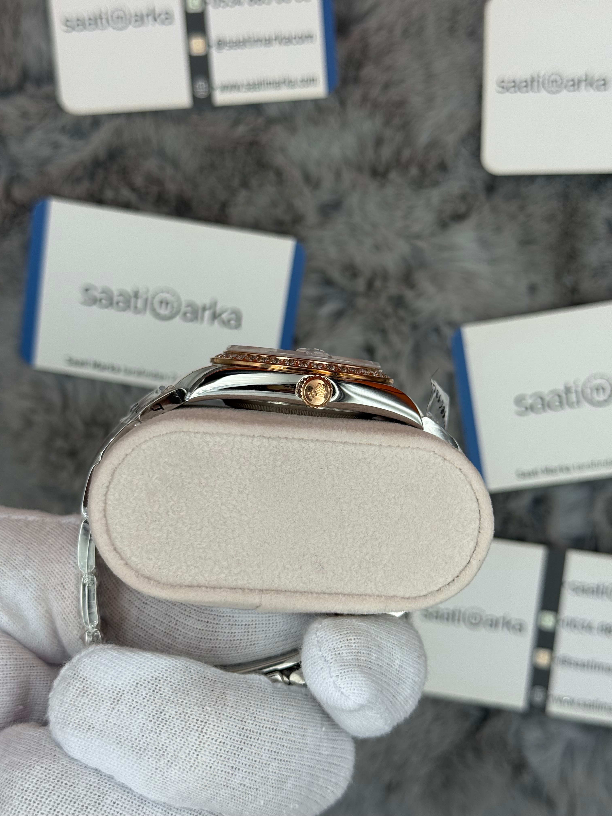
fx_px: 1131
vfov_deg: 39.7
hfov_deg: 30.3
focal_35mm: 48
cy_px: 408
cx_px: 306
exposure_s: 1/1100
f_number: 1.78
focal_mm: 6.76
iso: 64
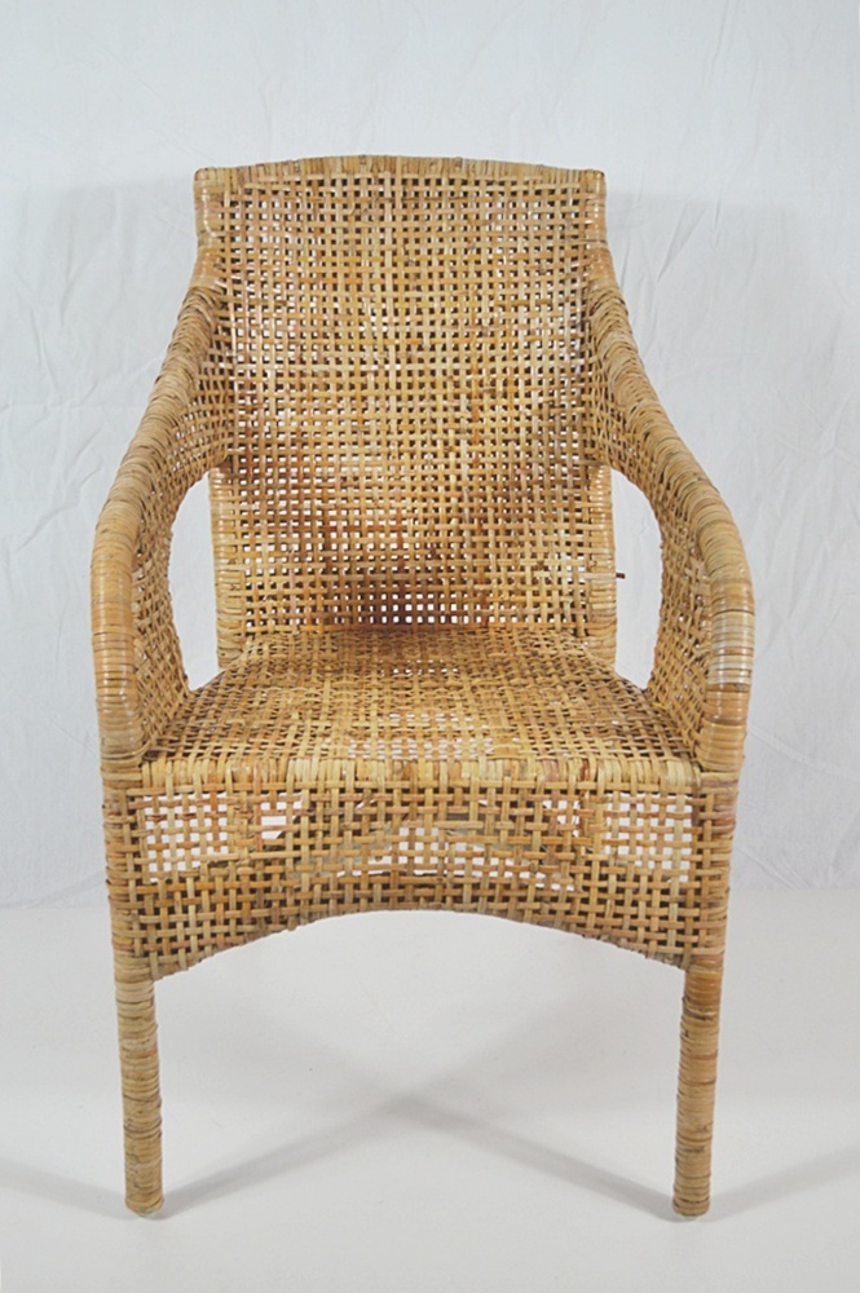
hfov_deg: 28.0
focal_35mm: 48
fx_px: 1723
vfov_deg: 41.1
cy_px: 646
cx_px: 430
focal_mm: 32
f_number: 4.8
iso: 400
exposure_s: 1/60
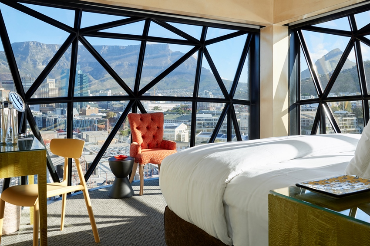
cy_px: 123
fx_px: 329
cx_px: 185
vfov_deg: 41.1
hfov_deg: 58.7
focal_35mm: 32
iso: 100
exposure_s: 1/20
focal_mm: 32
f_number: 13
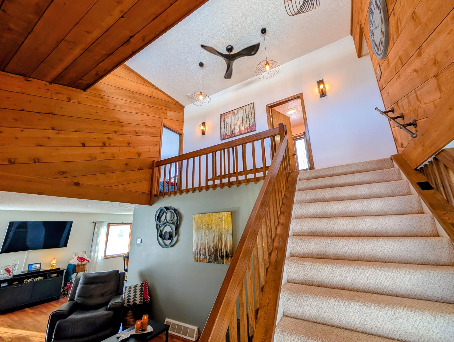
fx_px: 158
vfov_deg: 94.6
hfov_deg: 110.5
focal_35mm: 12
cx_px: 227
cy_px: 171
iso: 113
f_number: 1.7
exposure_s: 1/120
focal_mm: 2.02
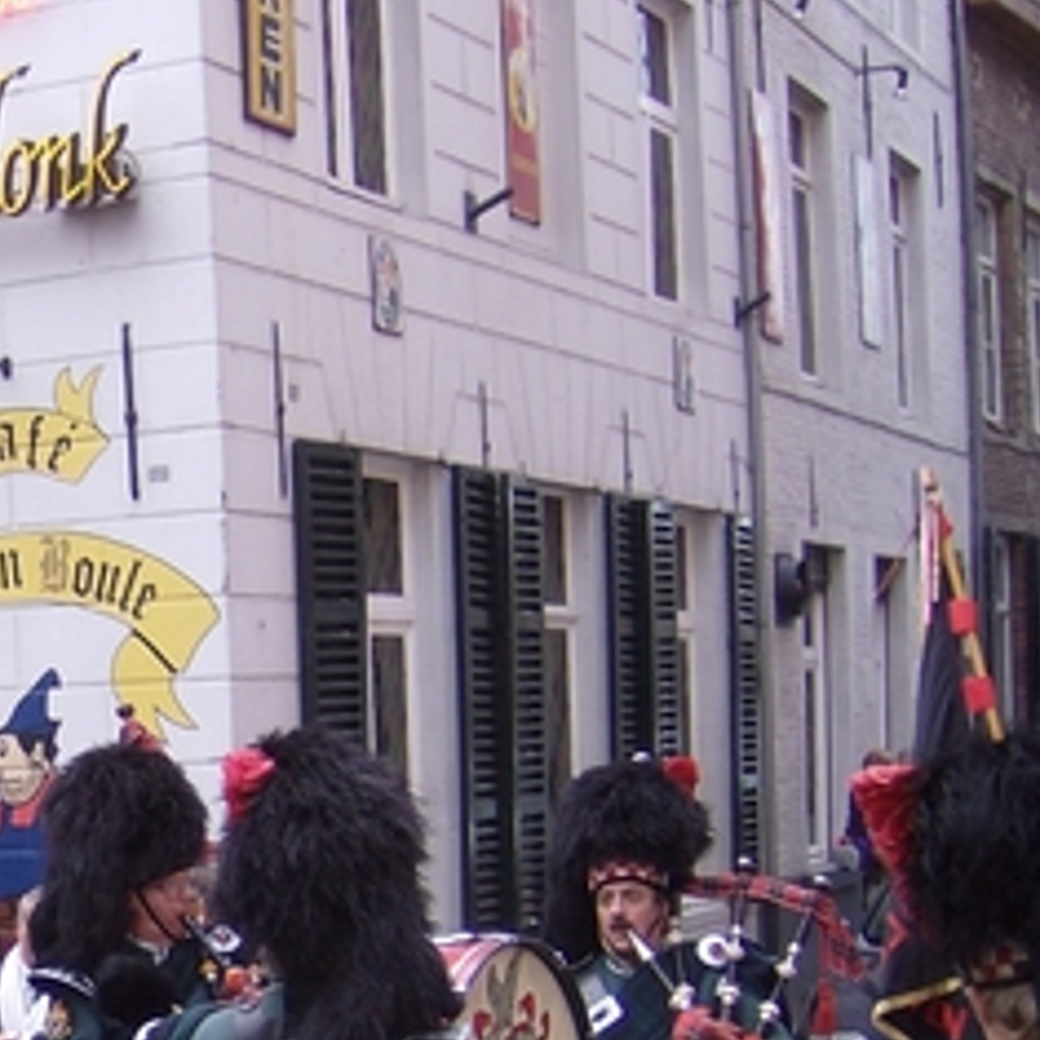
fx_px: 2753
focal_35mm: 81
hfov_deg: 20.2
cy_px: 887
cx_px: -181
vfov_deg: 21.0
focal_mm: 6
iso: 100
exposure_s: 1/91.7
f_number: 2.8
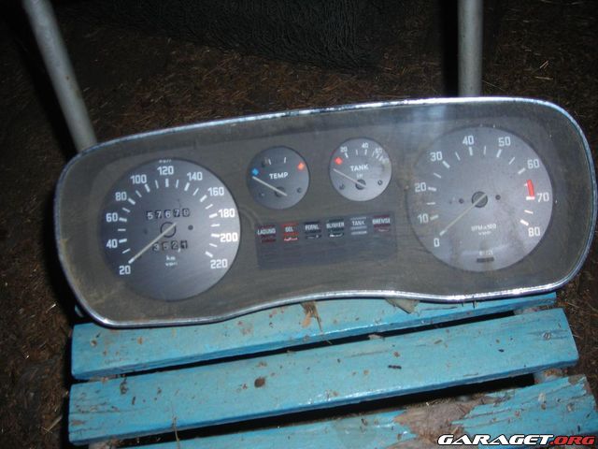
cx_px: 299
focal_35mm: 38
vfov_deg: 37.7
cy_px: 224
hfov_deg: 49.0
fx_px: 656
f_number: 3.2
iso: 50
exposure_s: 1/60.1
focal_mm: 6.3
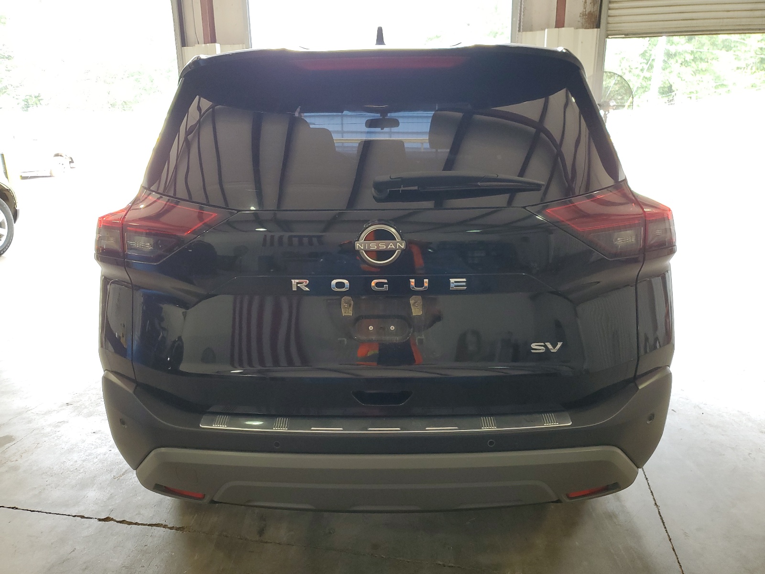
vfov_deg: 53.1
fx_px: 575
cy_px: 287
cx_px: 382
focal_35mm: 26
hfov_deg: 67.3
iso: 84
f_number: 1.5
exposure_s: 1/60.2
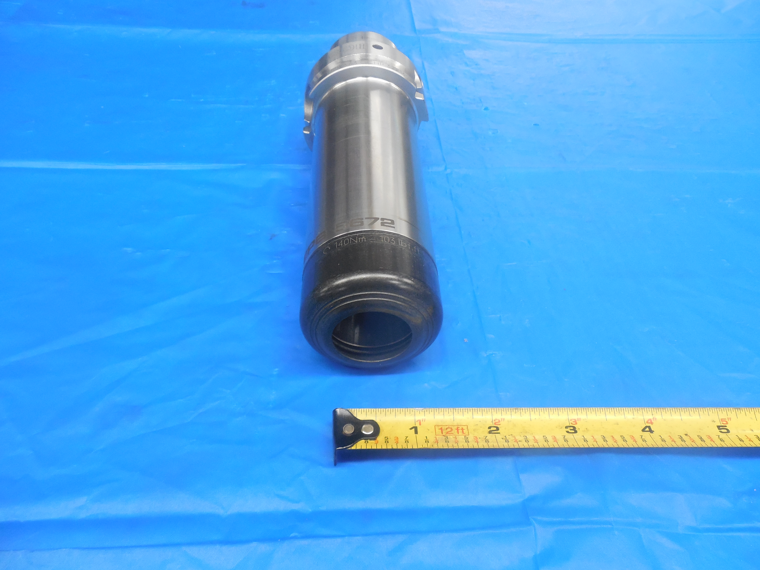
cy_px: 285
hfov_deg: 69.4
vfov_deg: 54.9
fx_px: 549
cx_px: 380
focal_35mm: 25
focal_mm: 4.5
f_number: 3.3
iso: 400
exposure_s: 1/30
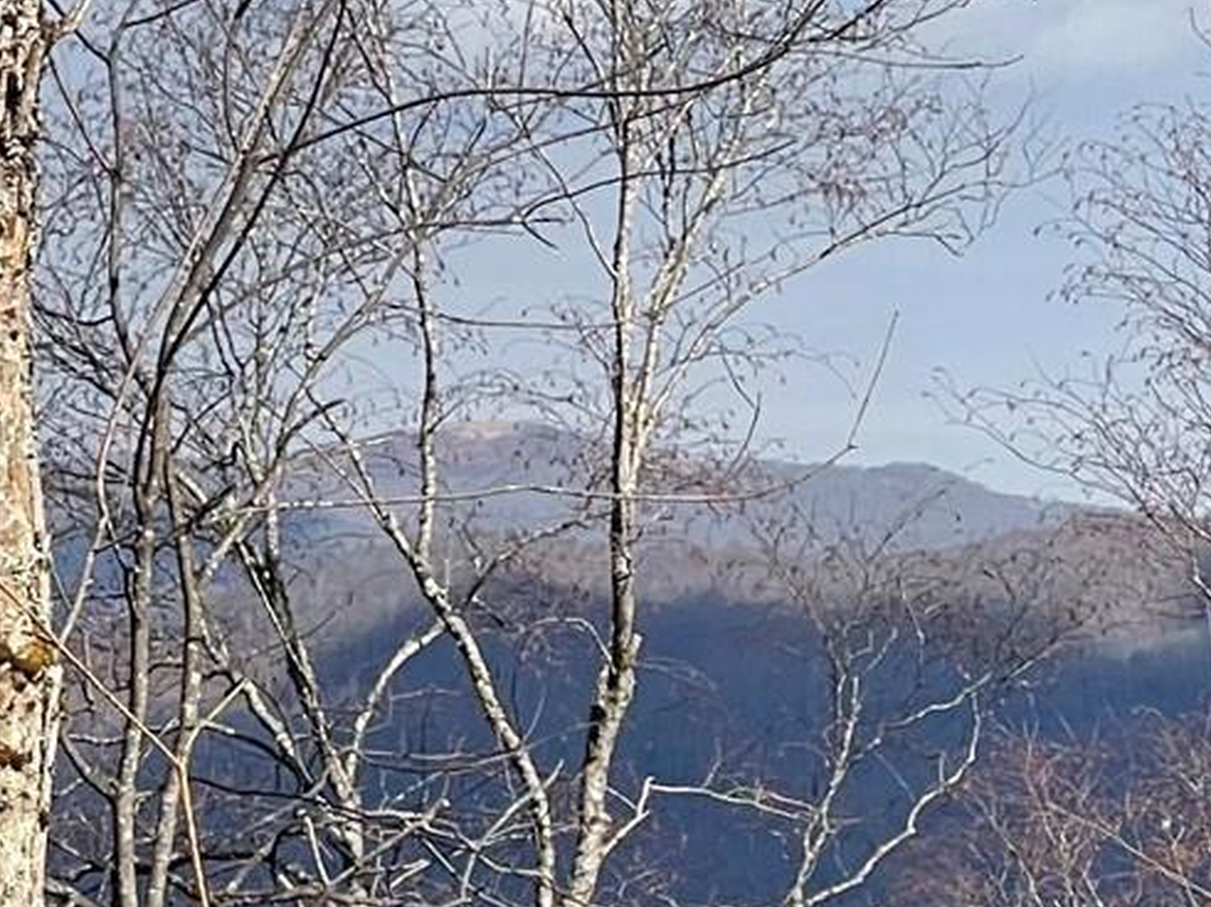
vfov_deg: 5.6
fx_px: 9338
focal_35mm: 267
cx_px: 96
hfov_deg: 7.4
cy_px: 106
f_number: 2.2
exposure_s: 1/1449
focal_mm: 7.5
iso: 20
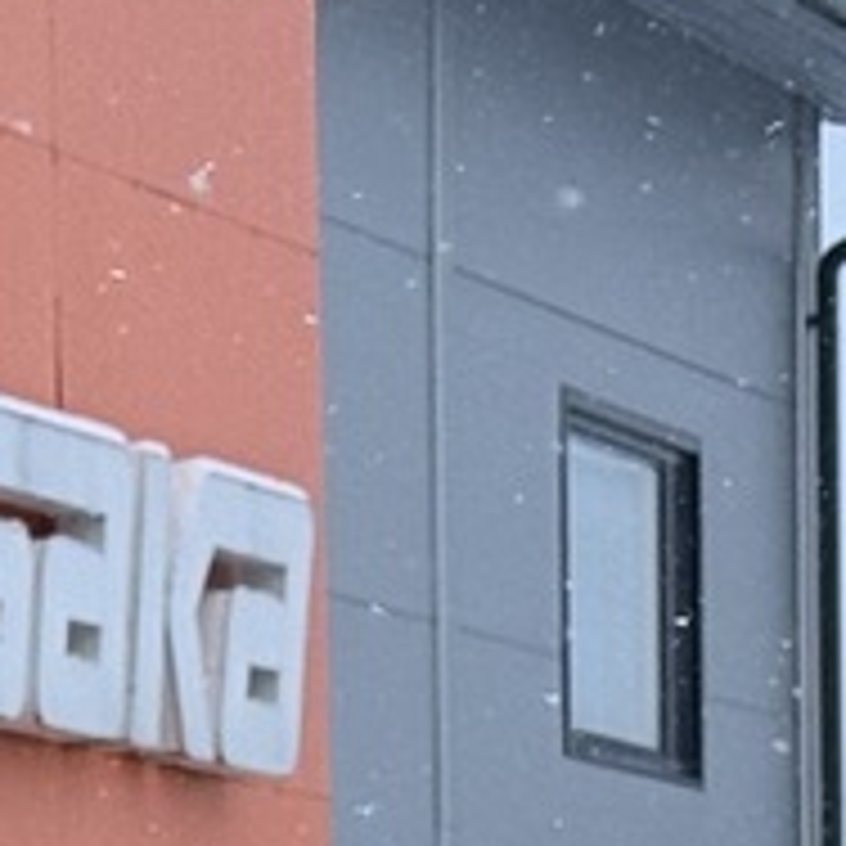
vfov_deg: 5.2
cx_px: 36
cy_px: 2079
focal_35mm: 325
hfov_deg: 5.4
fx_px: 8986
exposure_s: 1/723
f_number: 1.78
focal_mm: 6.76
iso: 64
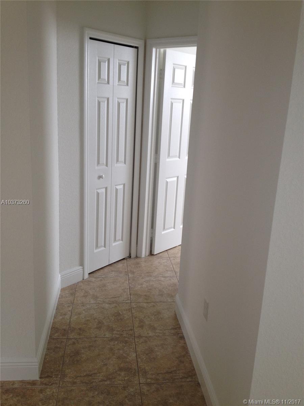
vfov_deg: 52.6
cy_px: 203
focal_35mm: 35
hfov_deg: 40.7
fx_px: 410
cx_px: 152
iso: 50
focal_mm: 4.28
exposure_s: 1/25
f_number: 2.4
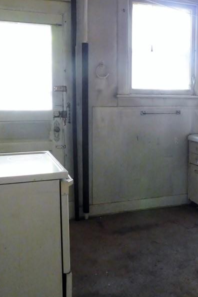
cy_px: 124
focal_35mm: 43
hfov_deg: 30.5
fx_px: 355
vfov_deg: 45.3
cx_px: 156
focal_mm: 4.1
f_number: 3
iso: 560
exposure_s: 1/8
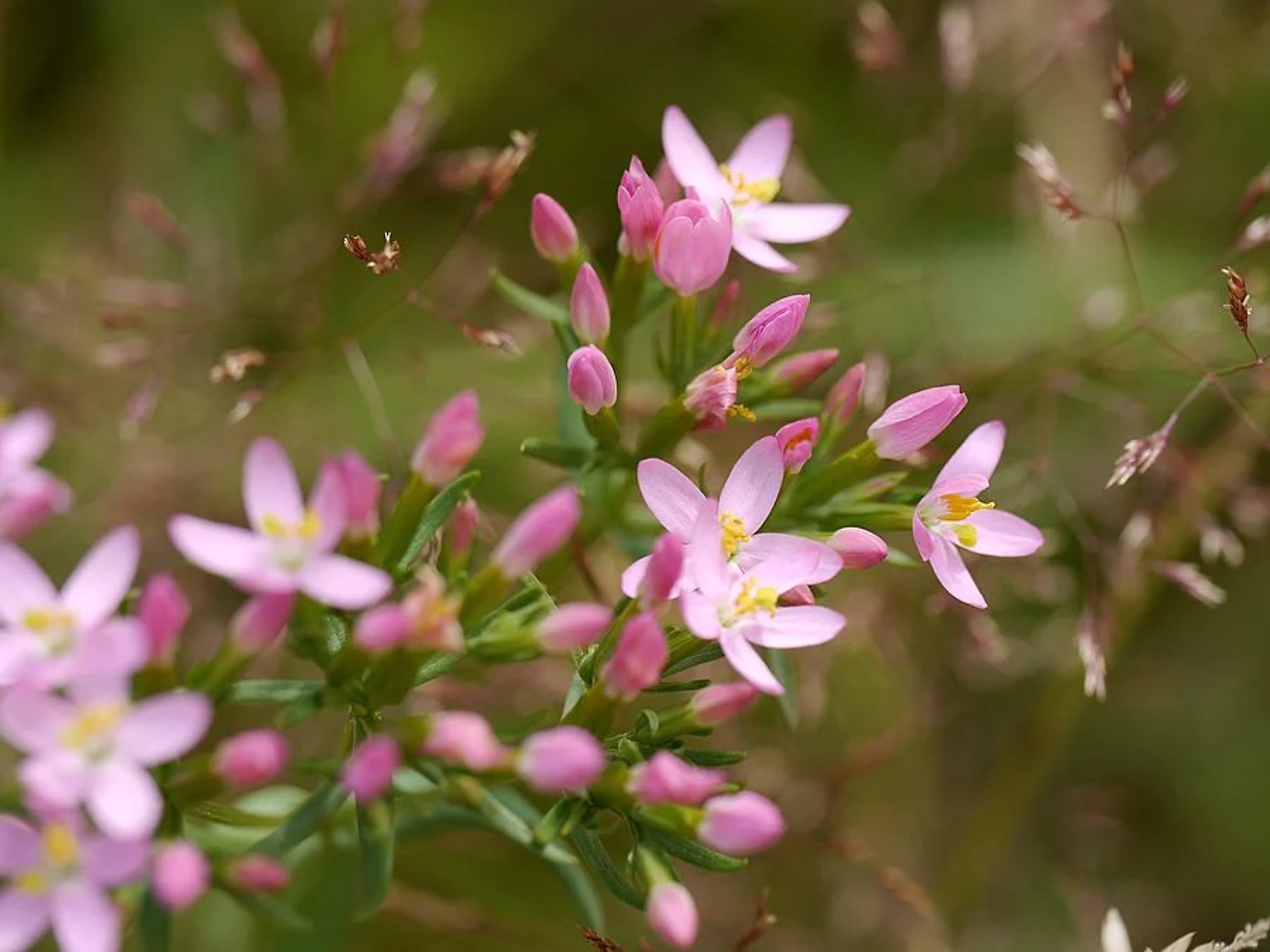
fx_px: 3302
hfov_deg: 21.8
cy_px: 476
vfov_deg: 16.4
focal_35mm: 90
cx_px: 635
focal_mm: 45
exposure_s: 1/320
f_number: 4
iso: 160
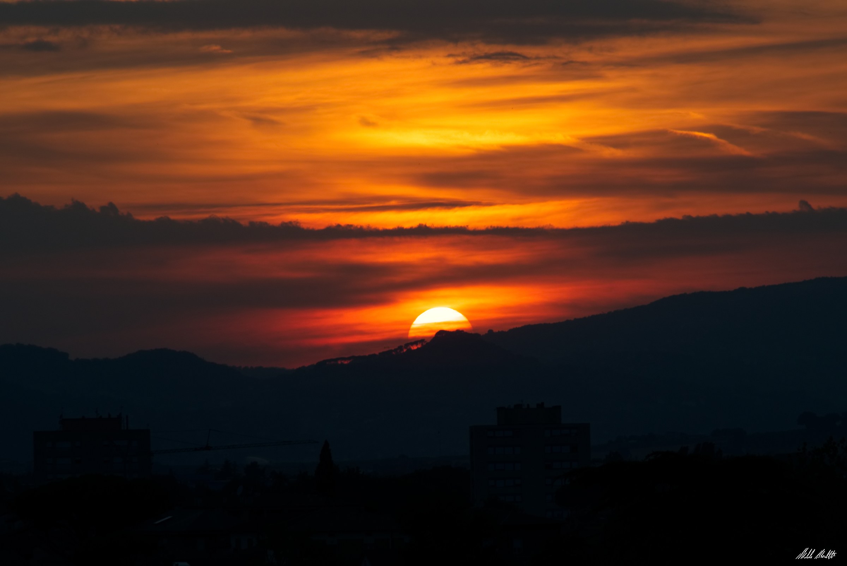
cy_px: 283
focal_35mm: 300
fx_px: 7060
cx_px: 424
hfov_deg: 6.9
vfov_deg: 4.6
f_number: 11
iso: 160
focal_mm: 200
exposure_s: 1/125
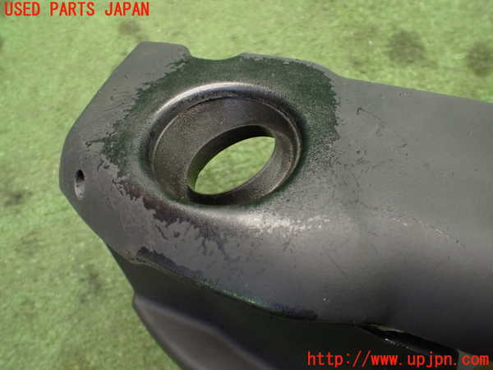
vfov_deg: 46.8
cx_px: 246
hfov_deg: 60.0
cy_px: 185
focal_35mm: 30
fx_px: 427
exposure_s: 1/60
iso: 800
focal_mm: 5.4
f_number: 2.3
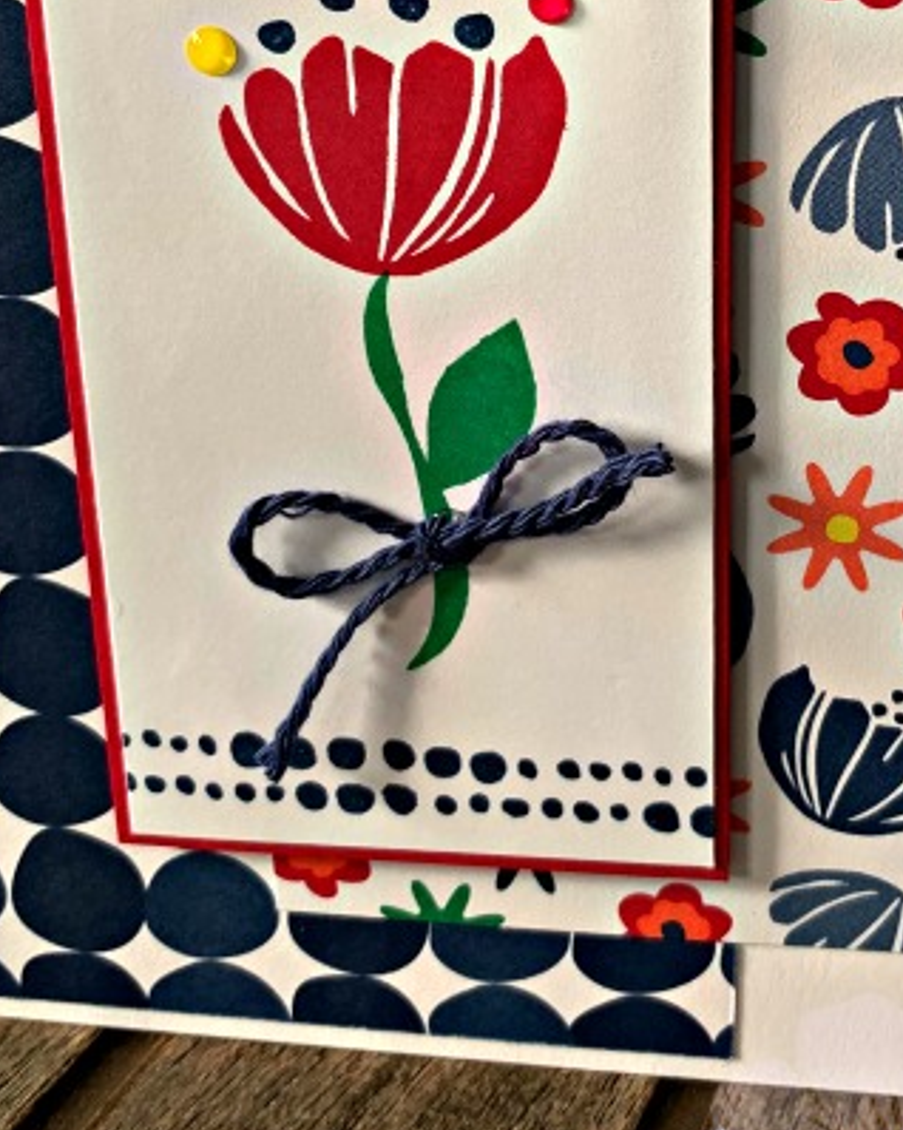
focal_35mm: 51
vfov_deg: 35.4
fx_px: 1705
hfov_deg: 29.5
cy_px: 207
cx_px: 593
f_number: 1.8
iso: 50
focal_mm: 4.25
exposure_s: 1/121
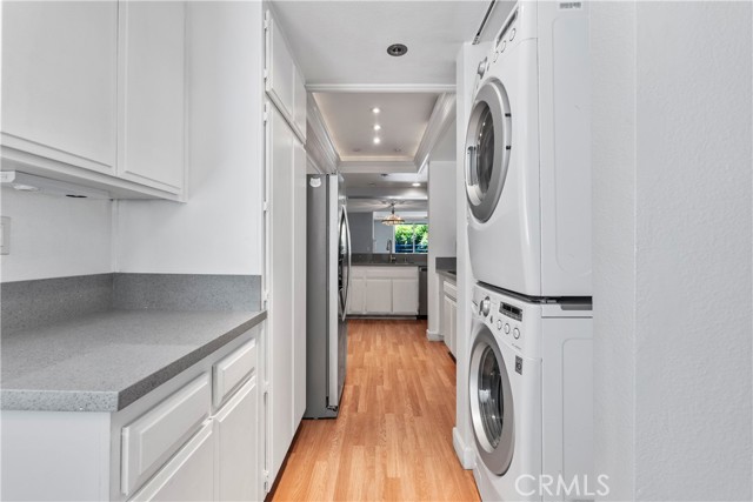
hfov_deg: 100.4
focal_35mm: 15
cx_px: 376
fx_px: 314
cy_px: 251
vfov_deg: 77.4
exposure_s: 1/4
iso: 400
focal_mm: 10
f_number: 8
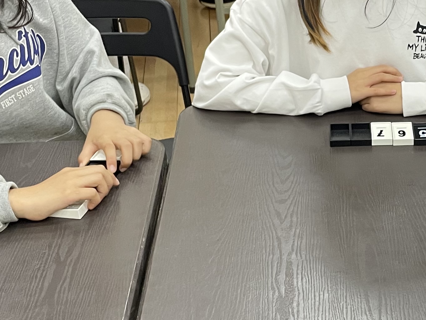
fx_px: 948
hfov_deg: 24.4
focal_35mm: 77
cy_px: 183
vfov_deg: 19.1
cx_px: 405
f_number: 1.6
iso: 125
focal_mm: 4.2
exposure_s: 1/60
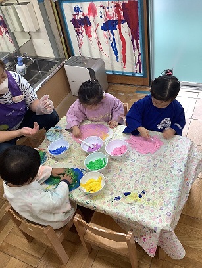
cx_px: 101
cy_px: 134
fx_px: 241
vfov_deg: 58.3
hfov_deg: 45.5
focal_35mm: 31
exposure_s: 1/30
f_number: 2.4
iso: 32
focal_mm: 3.3
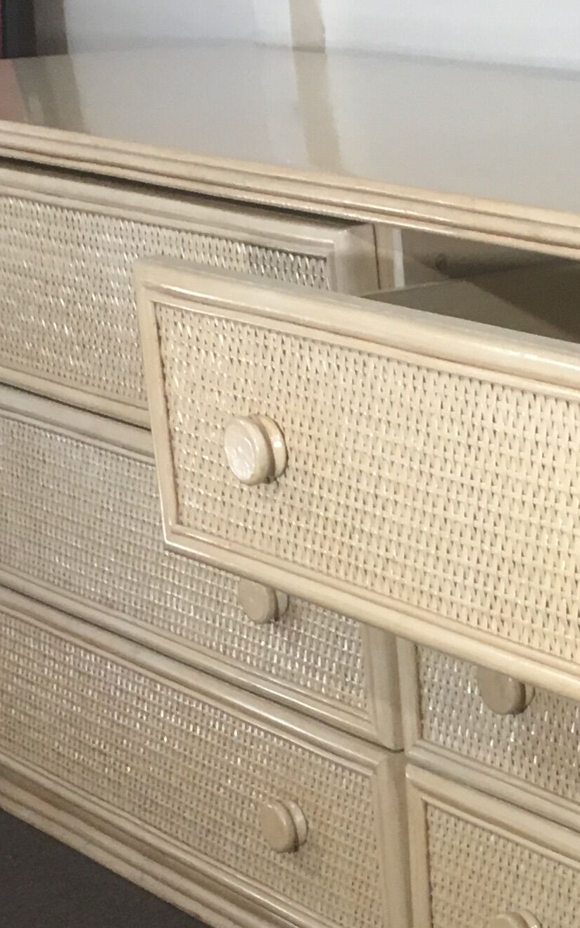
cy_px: 811
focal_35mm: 94
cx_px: 782
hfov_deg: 13.3
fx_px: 2378
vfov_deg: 21.7
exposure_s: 1/33
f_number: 2.2
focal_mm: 4.15
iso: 125
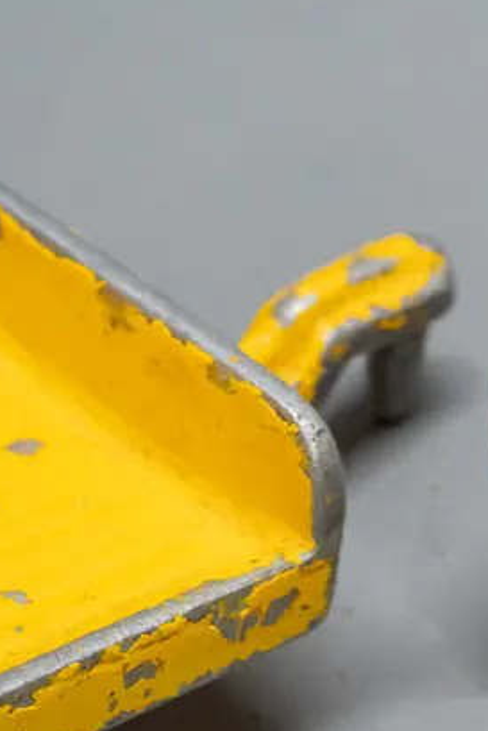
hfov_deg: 10.4
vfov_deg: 16.3
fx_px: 2539
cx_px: 842
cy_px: 581
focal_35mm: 125
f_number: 5.6
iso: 3200
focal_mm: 24
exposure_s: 1/125
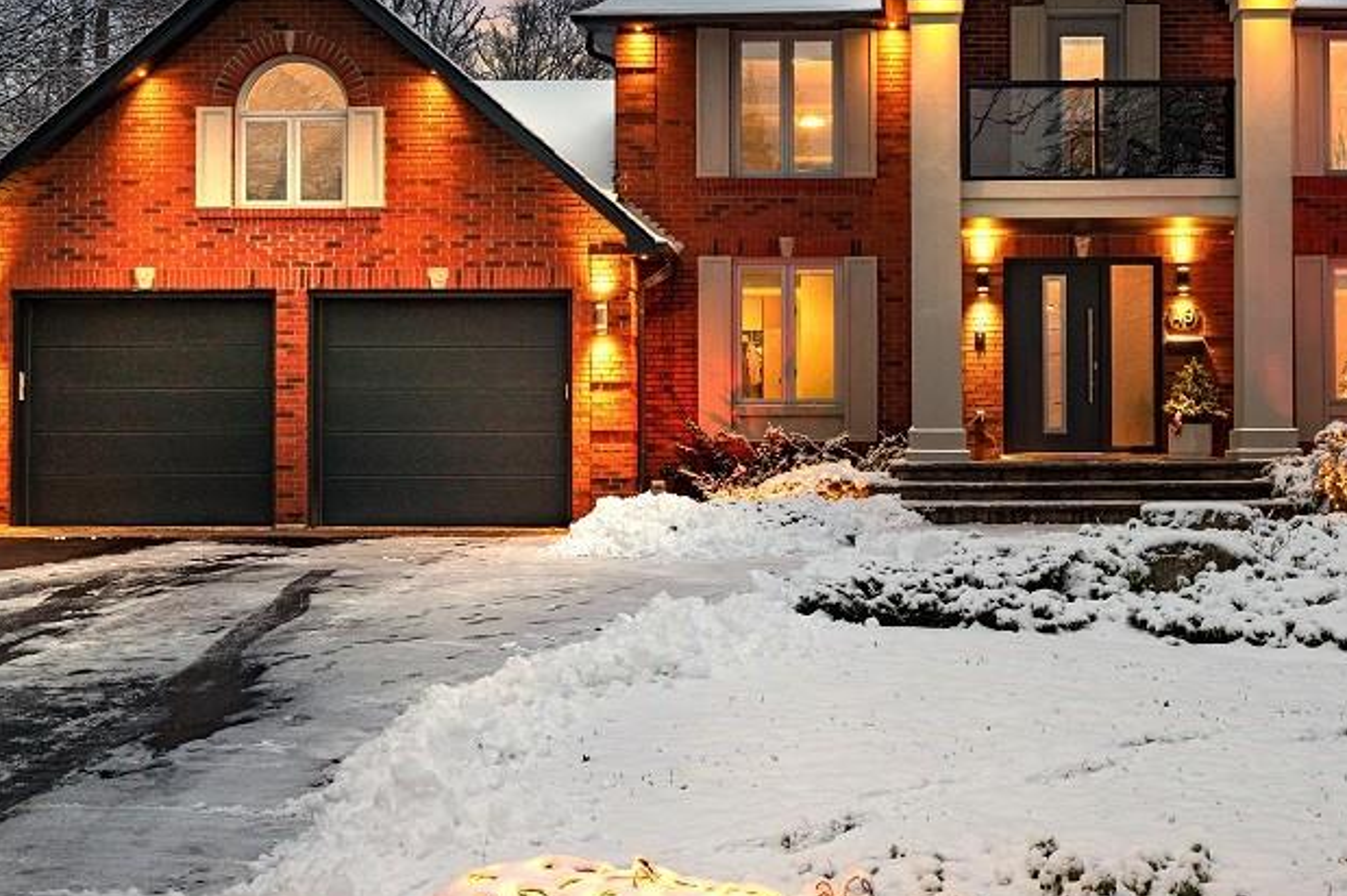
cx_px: 851
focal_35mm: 48
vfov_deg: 28.0
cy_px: 415
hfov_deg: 40.8
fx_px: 1795
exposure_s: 1/4
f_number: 9
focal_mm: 29
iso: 400
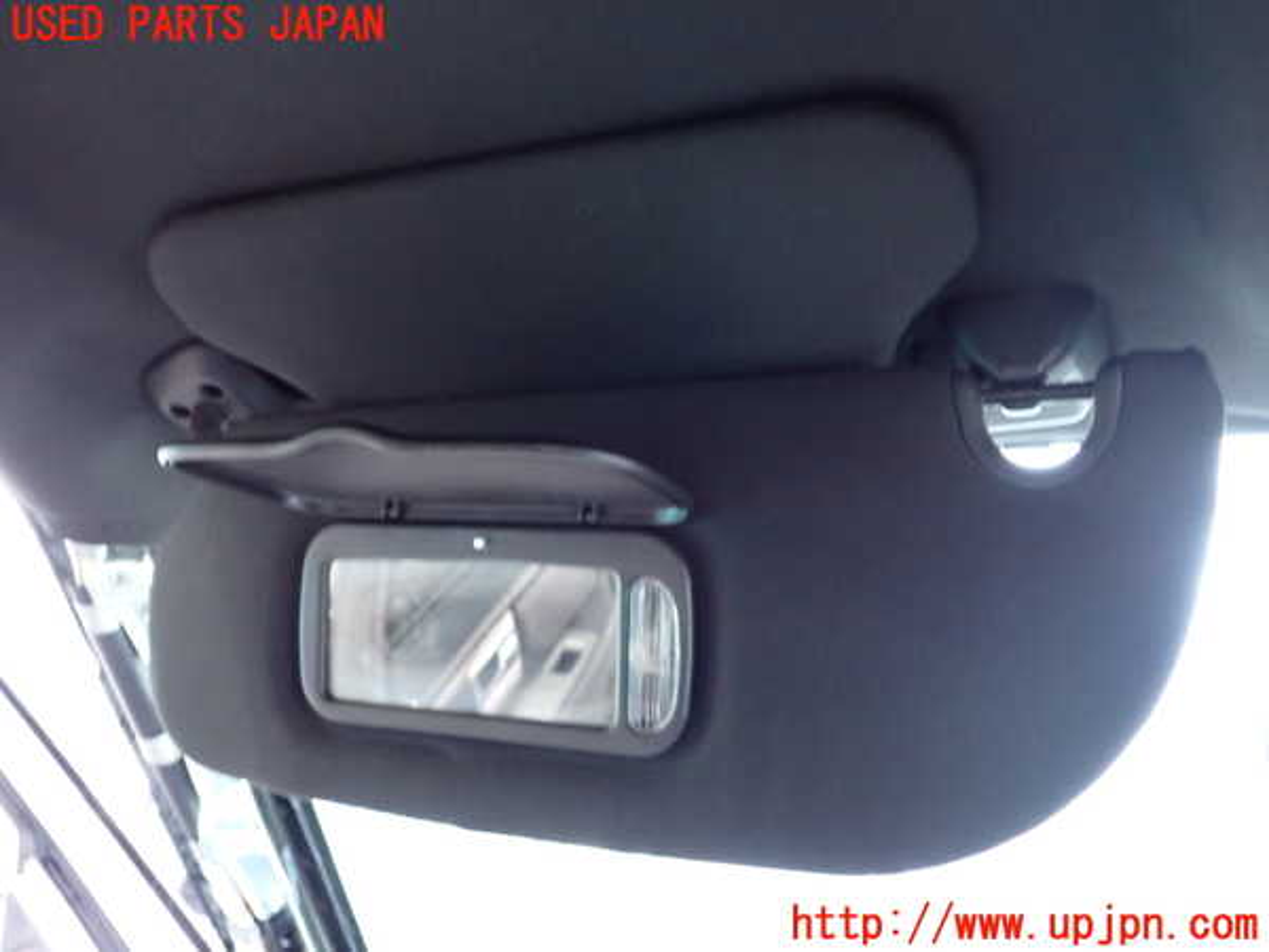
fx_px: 1100
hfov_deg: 60.0
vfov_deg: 46.8
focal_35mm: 30
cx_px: 634
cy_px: 476
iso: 800
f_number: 2.3
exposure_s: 1/20
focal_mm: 5.4
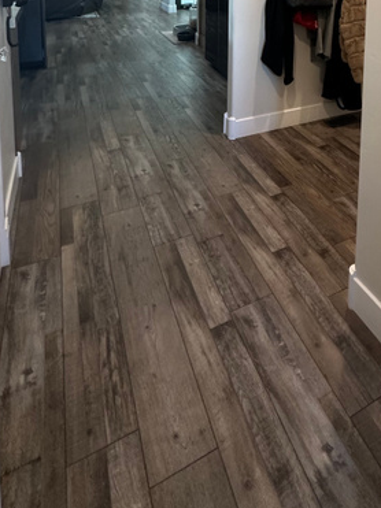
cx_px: 302
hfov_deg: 45.9
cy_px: -10
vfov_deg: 49.3
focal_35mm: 29
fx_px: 426
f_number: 2.2
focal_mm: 2.22
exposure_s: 1/60
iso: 250
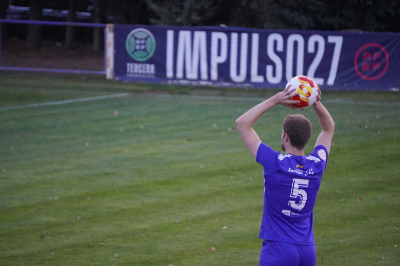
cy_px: 133
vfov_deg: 4.4
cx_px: 200
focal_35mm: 315
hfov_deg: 6.5
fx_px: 3497
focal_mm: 210
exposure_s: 1/320
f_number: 6.3
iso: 6400
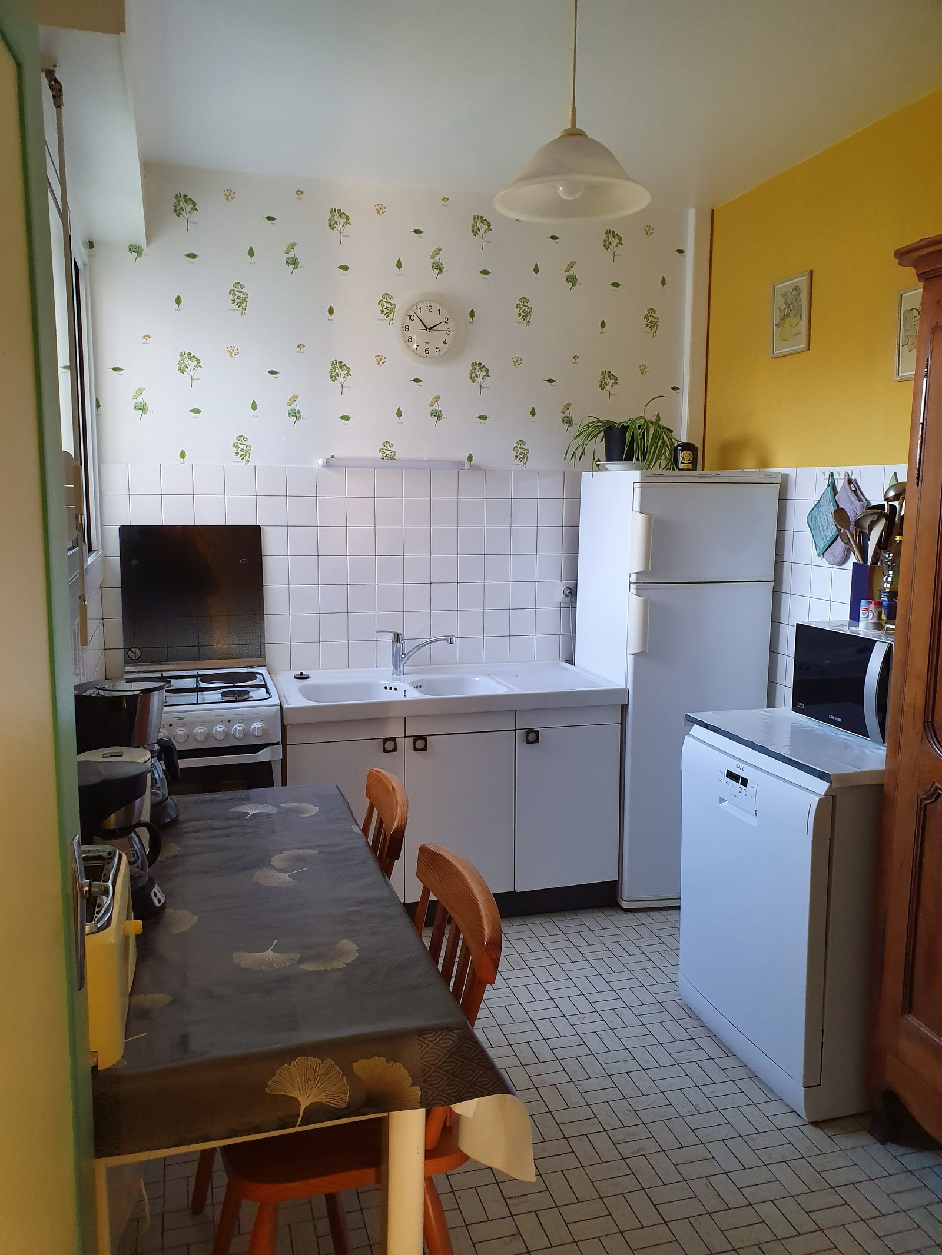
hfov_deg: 53.1
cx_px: 471
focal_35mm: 26
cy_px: 628
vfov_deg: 67.3
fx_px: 943
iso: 320
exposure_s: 1/50
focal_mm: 4.32
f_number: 2.4
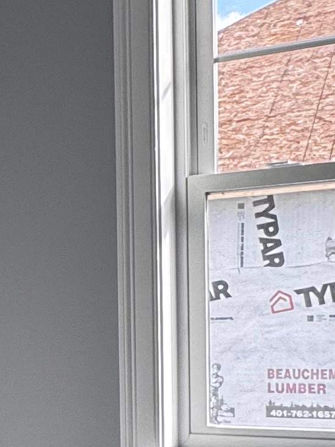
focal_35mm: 77
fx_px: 993
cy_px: 384
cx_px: -180
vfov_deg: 24.7
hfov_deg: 17.1
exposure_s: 1/143
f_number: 2.2
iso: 40
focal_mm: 2.22
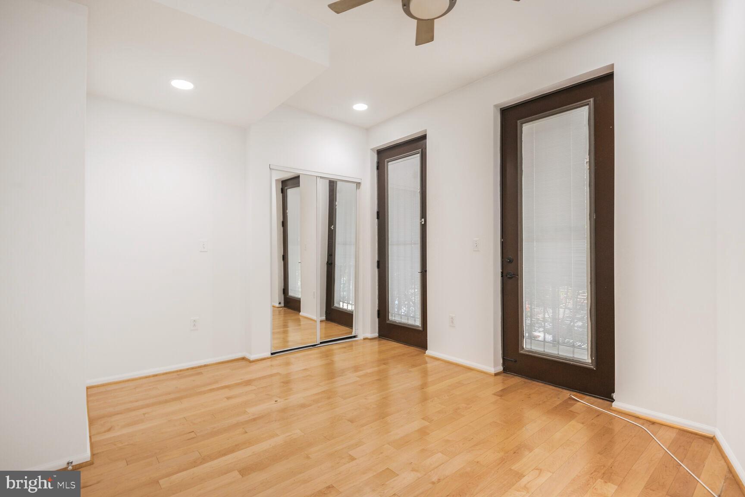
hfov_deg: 96.7
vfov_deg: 73.7
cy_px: 248
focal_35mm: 16
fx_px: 331
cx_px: 372
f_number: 8
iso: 200
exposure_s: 1/5
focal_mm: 16
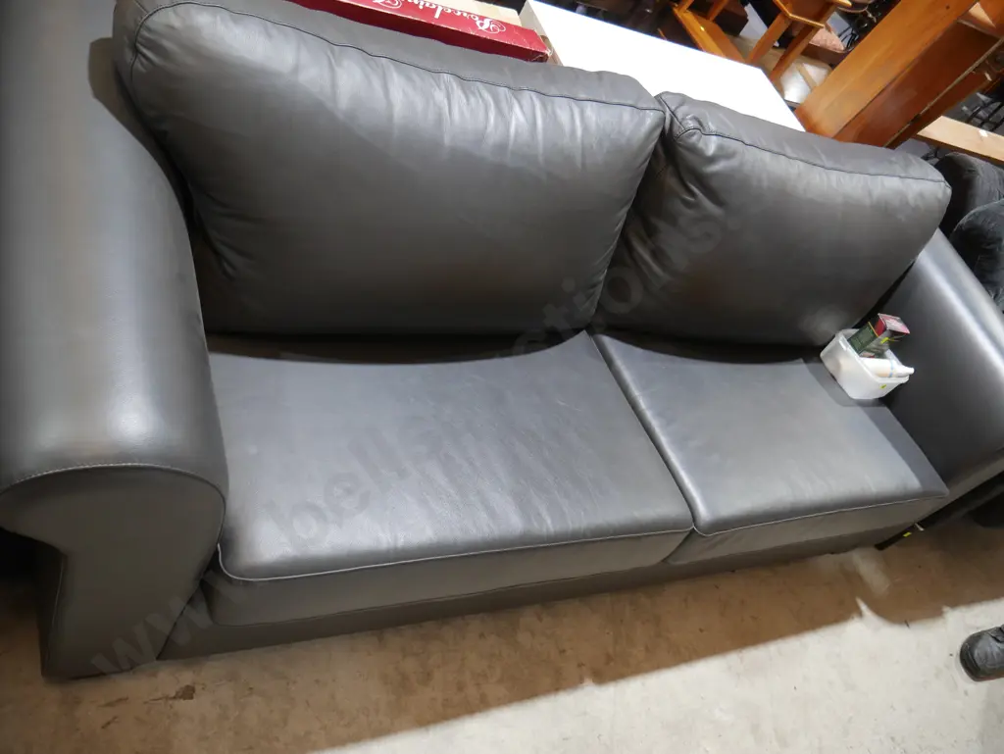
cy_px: 377
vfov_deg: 49.8
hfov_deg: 63.4
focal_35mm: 28
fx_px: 812
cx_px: 502
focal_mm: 14
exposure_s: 1/60
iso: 500
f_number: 3.5
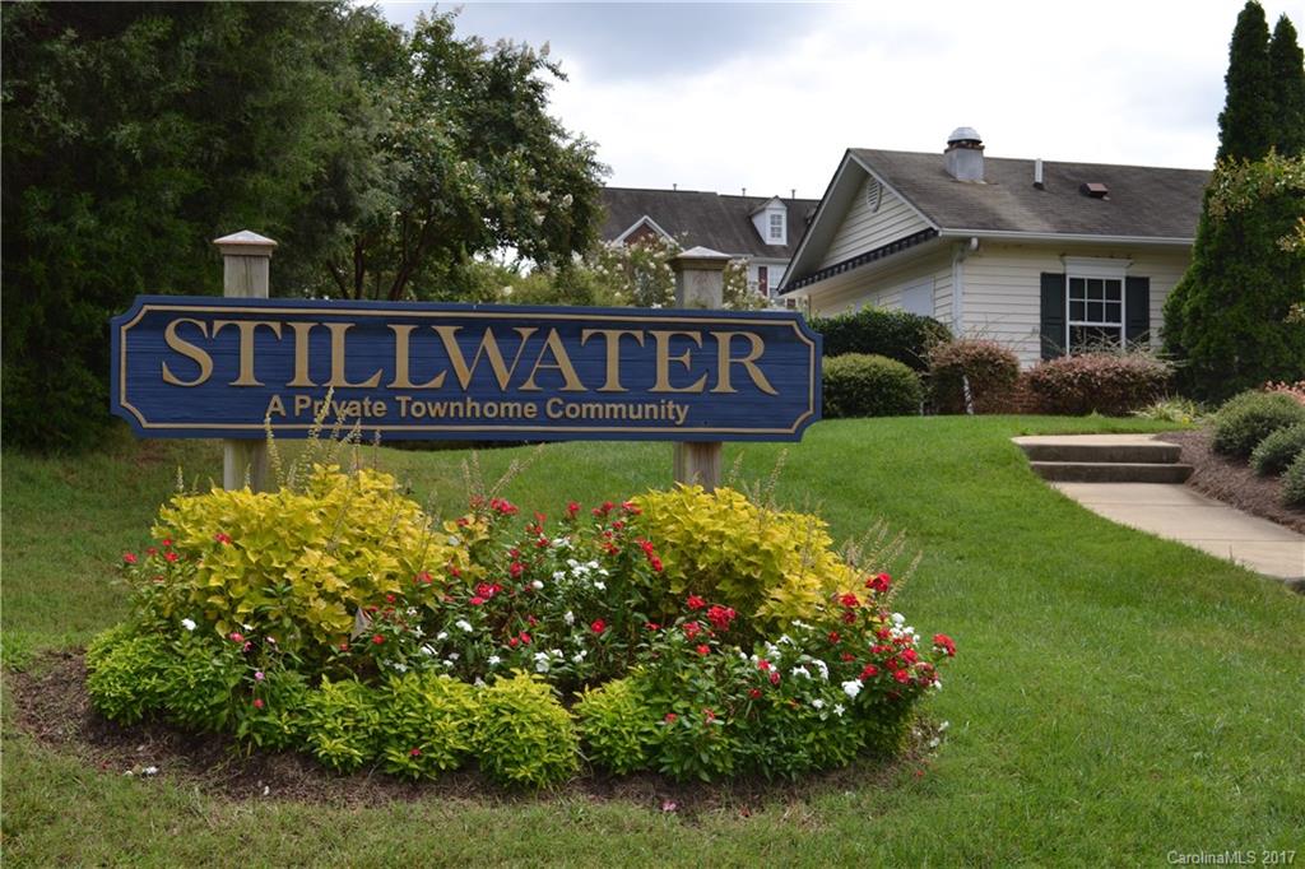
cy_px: 434
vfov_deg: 28.1
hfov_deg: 41.1
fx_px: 1739
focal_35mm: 48
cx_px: 652
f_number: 7.1
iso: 100
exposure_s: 1/200
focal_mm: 32
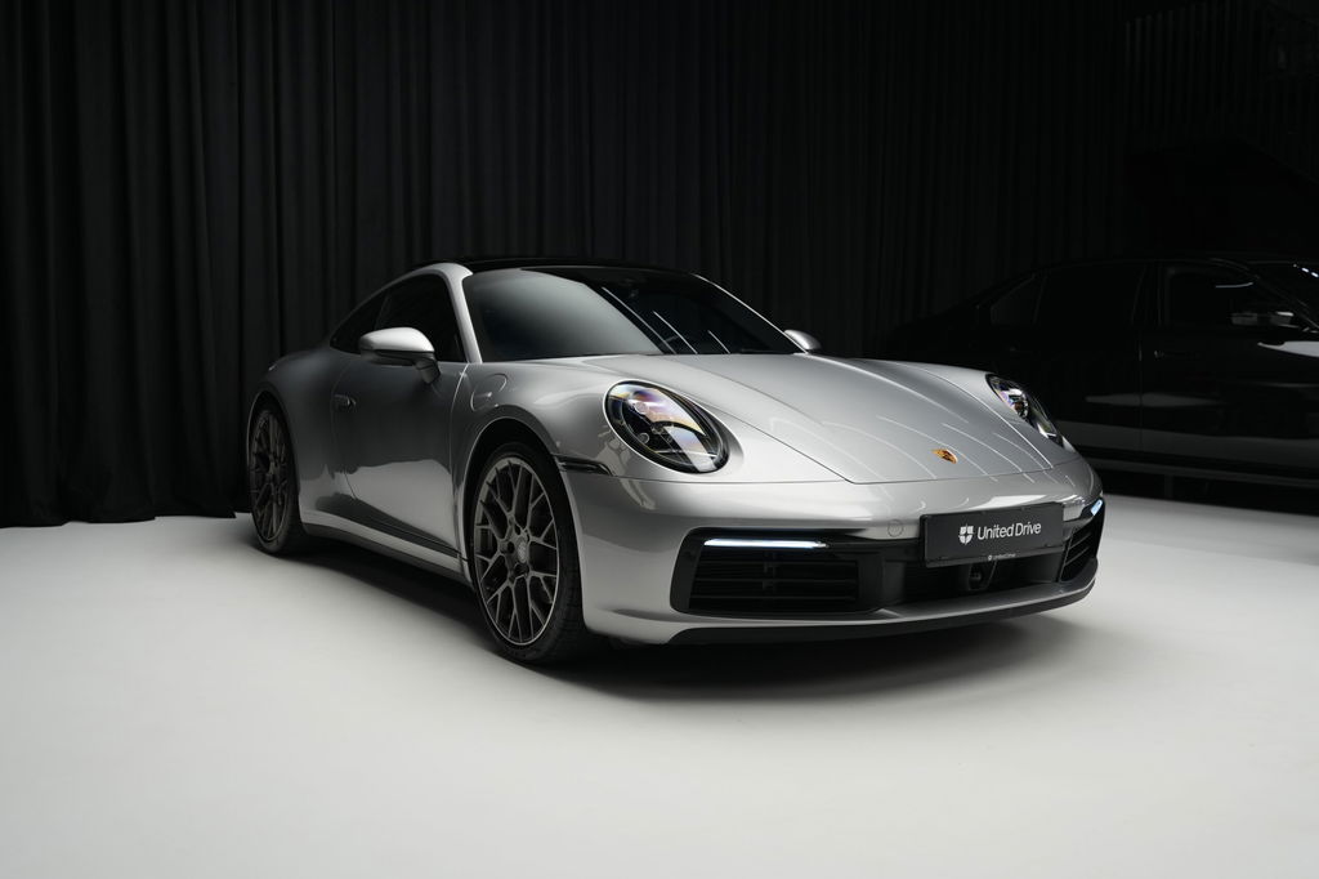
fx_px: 1282
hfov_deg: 54.4
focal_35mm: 35
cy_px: 440
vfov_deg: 37.8
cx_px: 660
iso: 640
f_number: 4
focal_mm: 35
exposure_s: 1/40
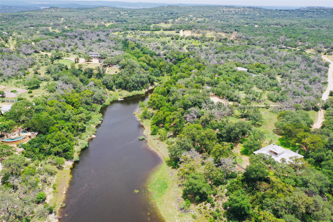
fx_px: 259
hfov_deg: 65.5
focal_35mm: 28
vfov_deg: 46.4
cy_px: 111
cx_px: 166
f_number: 5.6
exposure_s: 1/400
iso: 100
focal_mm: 10.26
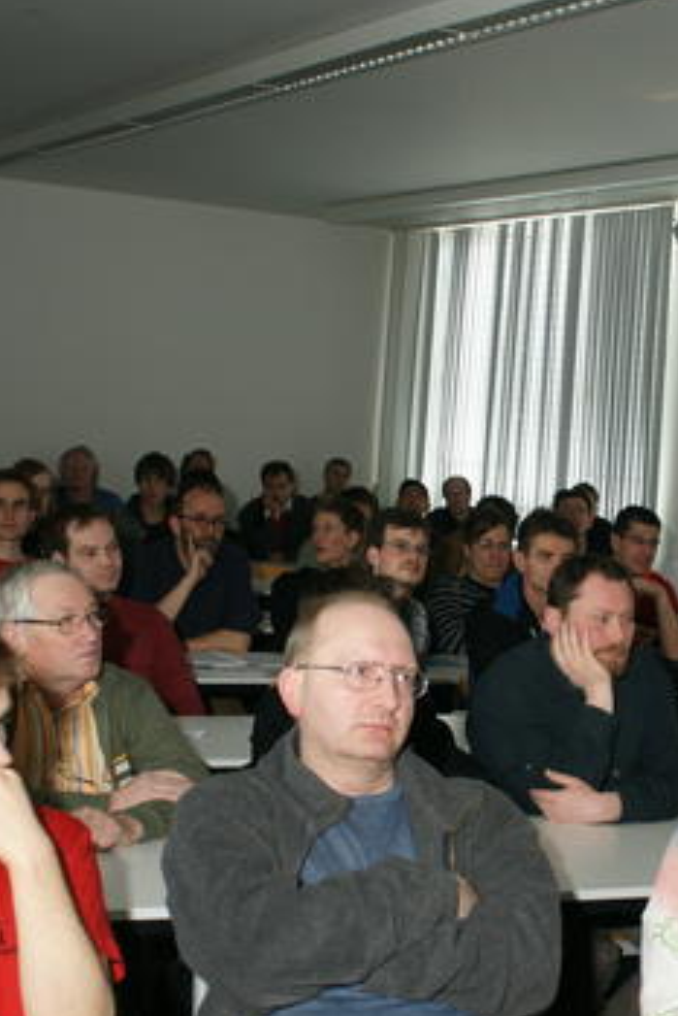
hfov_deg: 20.4
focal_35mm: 66
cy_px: 584
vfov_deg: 30.5
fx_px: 1863
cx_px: 550
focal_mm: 24
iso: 400
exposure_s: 1/60
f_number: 5.6
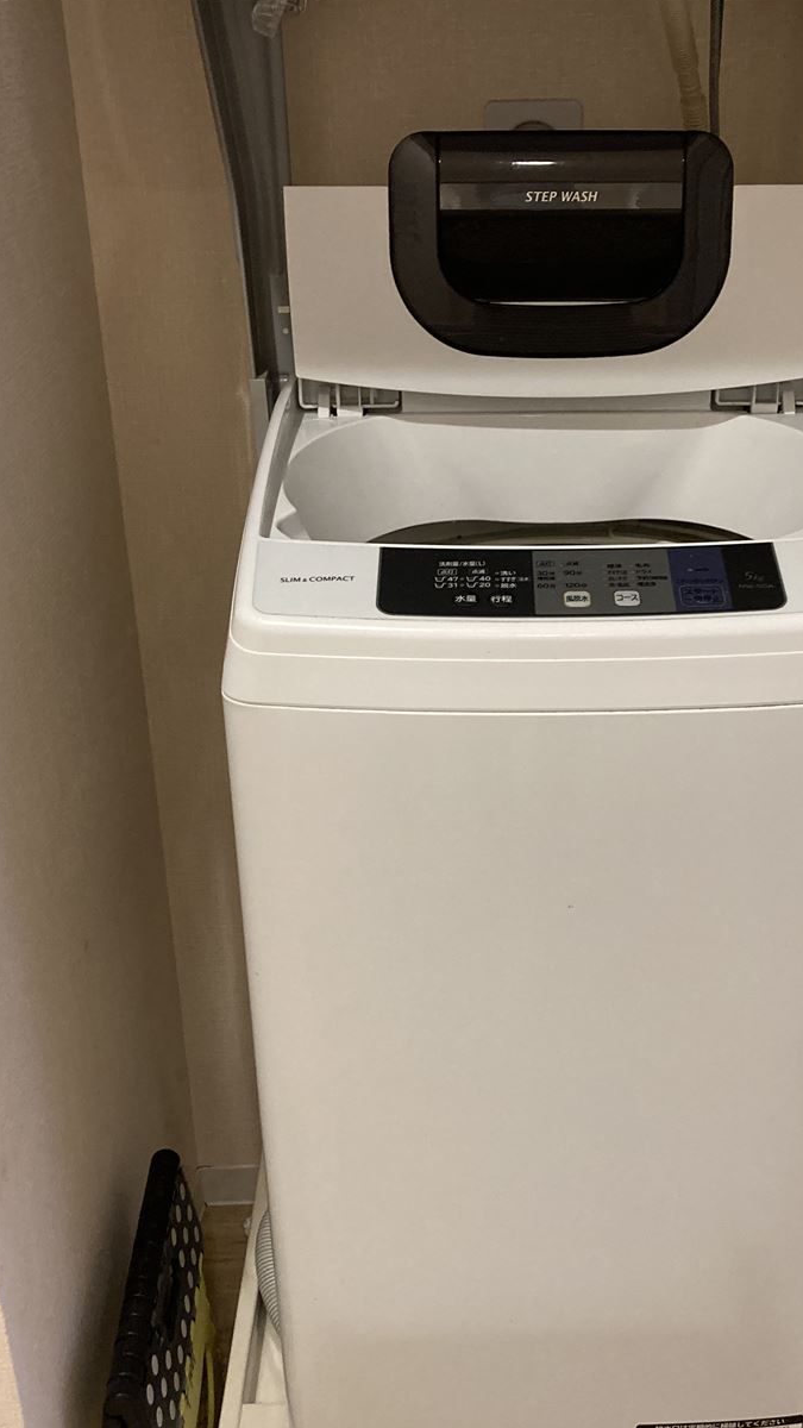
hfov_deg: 28.9
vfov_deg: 49.4
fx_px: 1552
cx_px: 517
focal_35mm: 41
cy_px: 712
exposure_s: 1/50
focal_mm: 3.99
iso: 160
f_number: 1.8
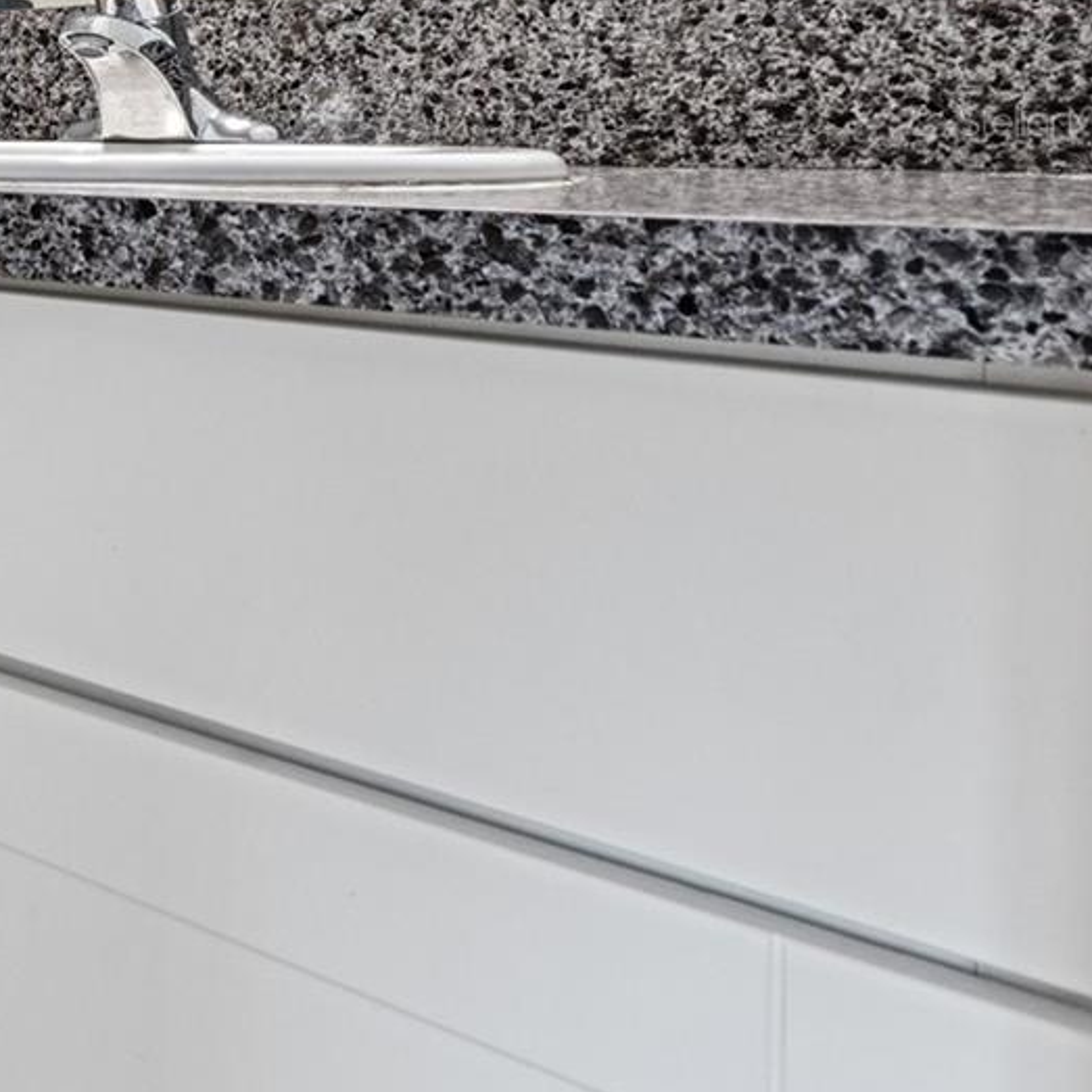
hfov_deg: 28.6
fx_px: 1392
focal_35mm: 39
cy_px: 121
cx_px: -526
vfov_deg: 39.9
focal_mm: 10
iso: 400
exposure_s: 1/2
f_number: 8
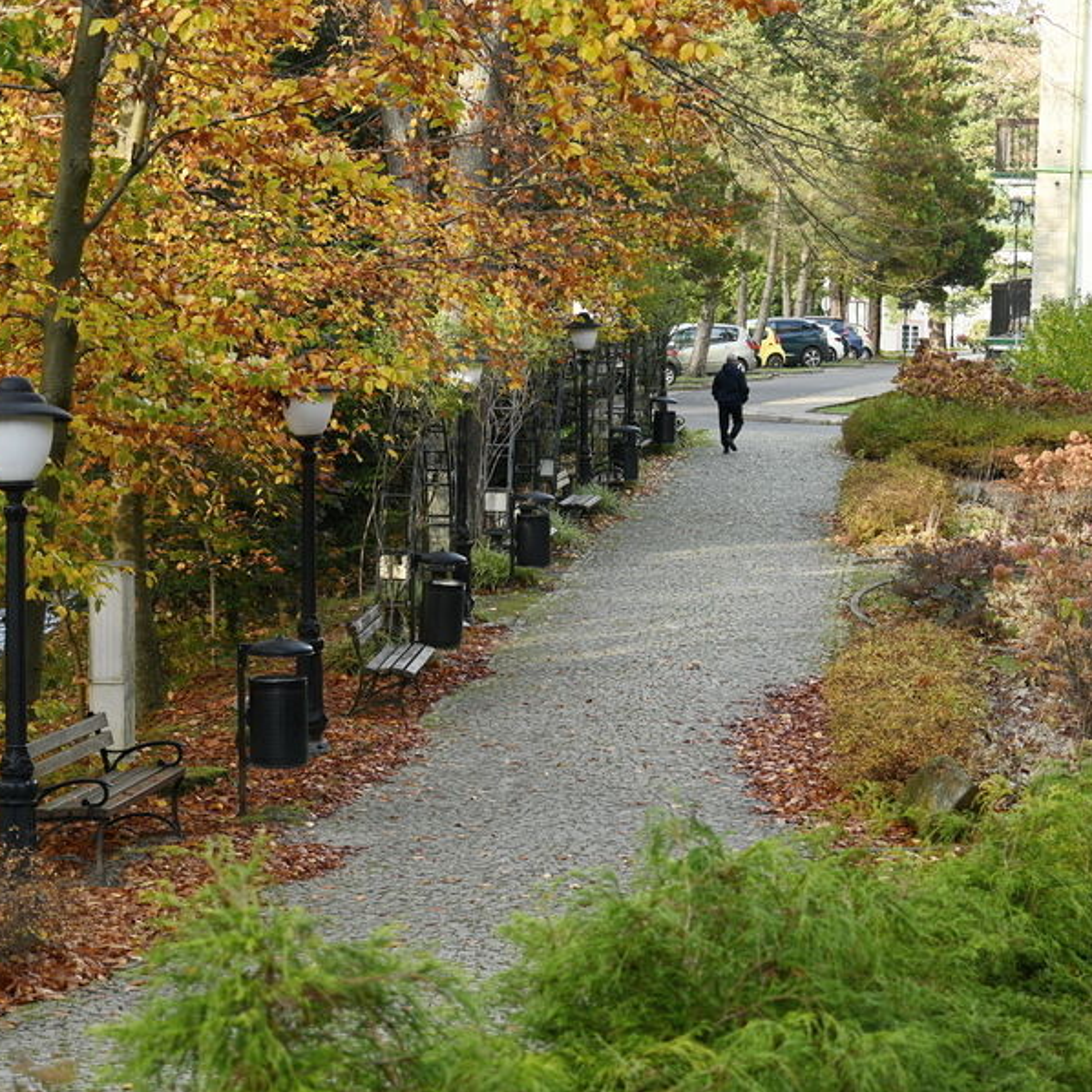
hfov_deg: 18.1
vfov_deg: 18.1
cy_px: 546
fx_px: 3426
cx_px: 444
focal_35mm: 96
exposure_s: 1/80
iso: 100
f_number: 4.5
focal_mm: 50
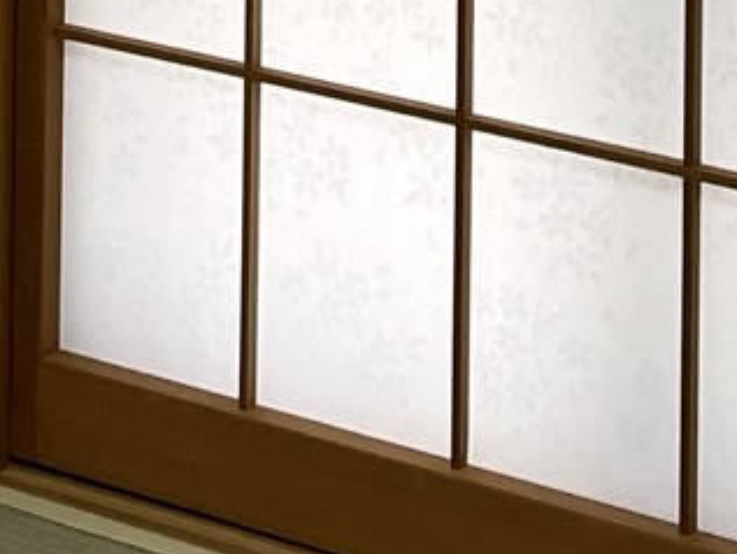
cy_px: -1187
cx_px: 74
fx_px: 3578
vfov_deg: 7.6
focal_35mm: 168
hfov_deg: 11.7
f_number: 1.6
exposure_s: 1/100
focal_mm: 5.1
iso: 100
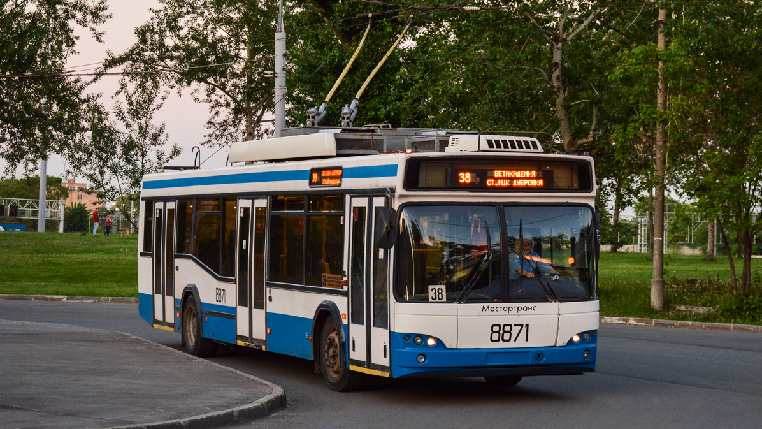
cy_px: 178
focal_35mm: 82
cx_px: 380
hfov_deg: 25.9
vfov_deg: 14.7
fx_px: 1657
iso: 400
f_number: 6.3
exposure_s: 1/40
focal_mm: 52
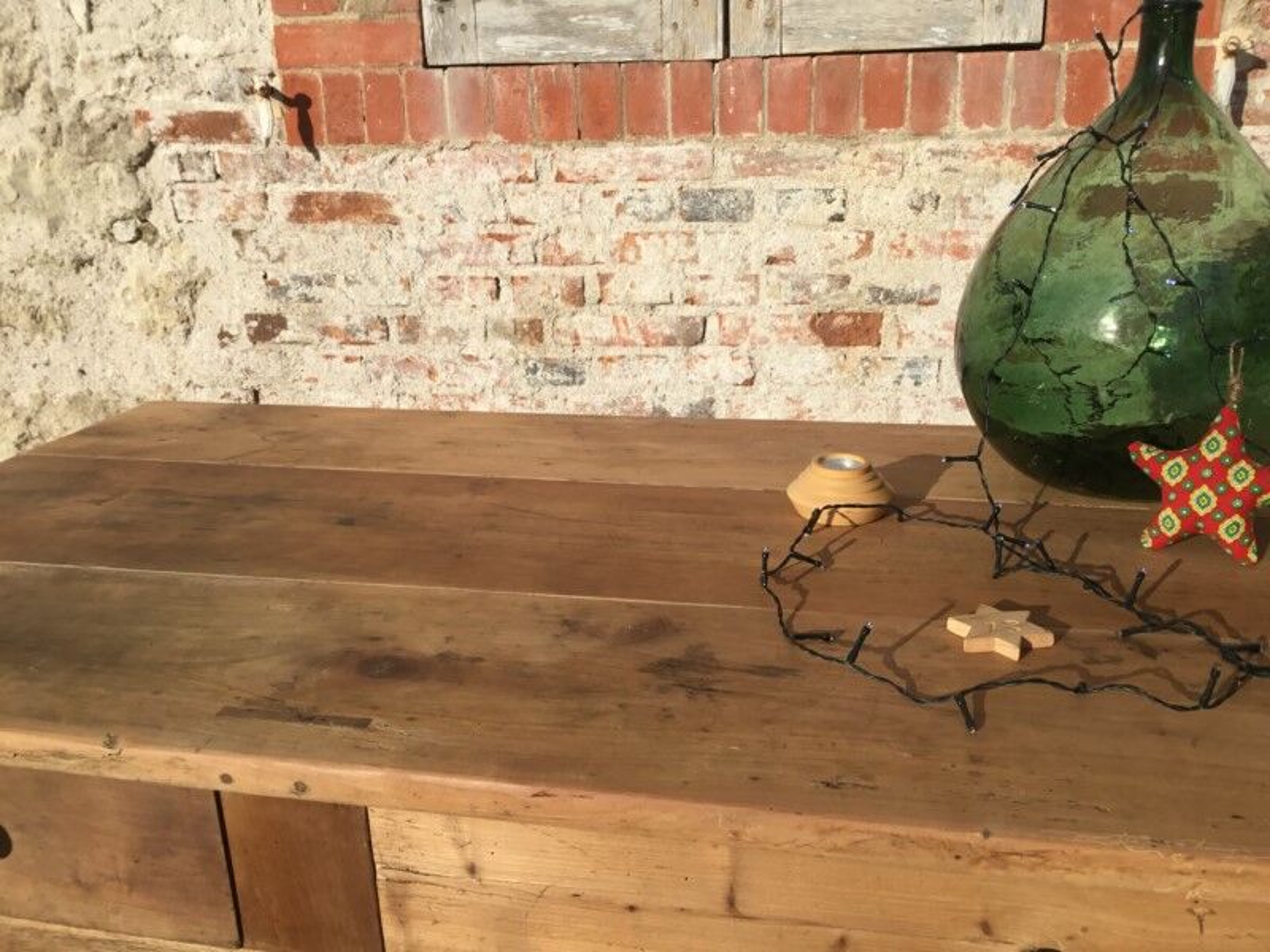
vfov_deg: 45.4
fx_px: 1137
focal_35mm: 31
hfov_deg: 58.4
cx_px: 635
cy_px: 476
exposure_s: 1/1508
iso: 25
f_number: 2.4
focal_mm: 3.3
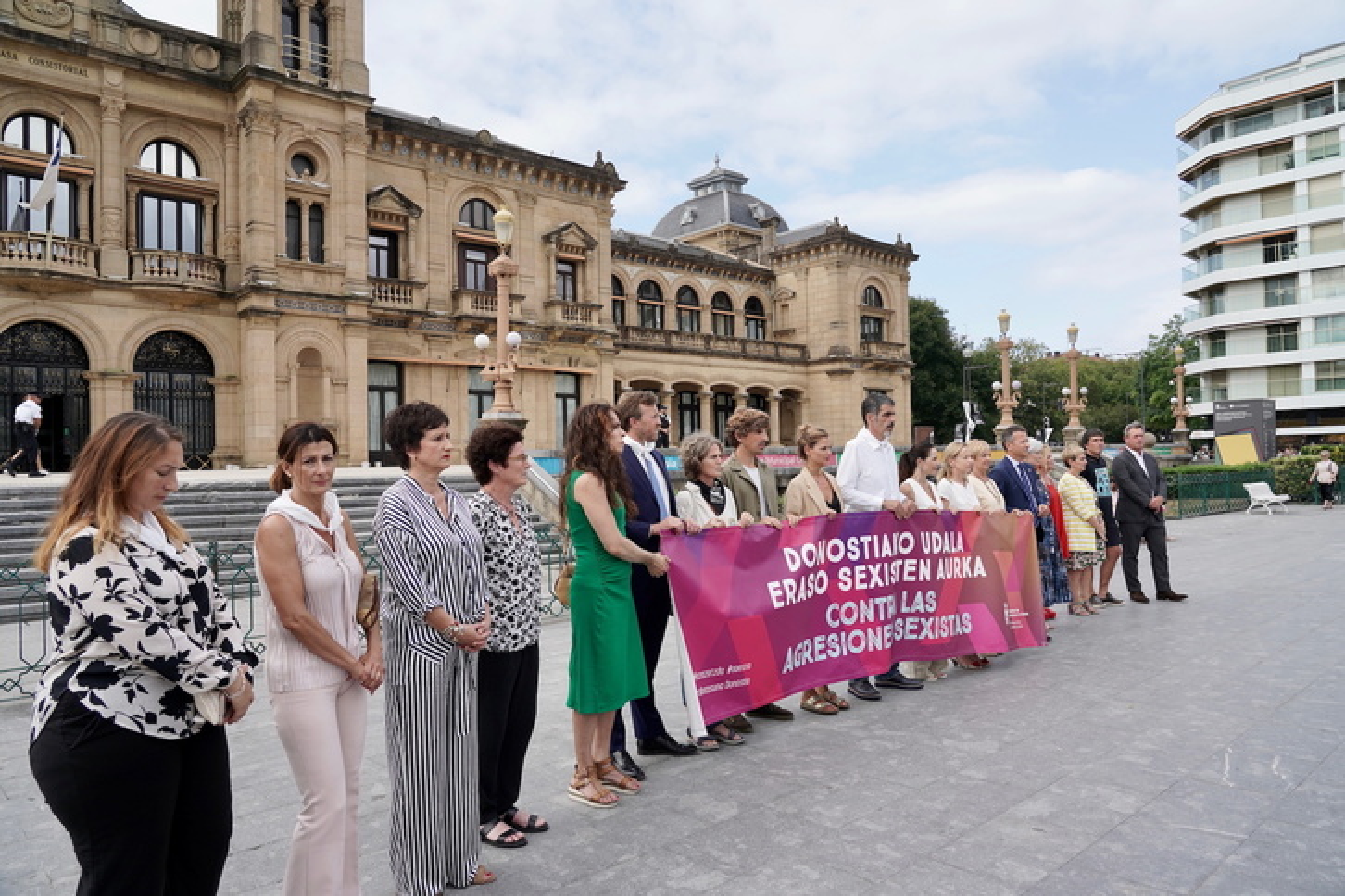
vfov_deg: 53.1
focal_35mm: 24
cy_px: 448
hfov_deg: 73.7
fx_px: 897
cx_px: 672
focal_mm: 24
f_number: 5.6
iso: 200
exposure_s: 1/500
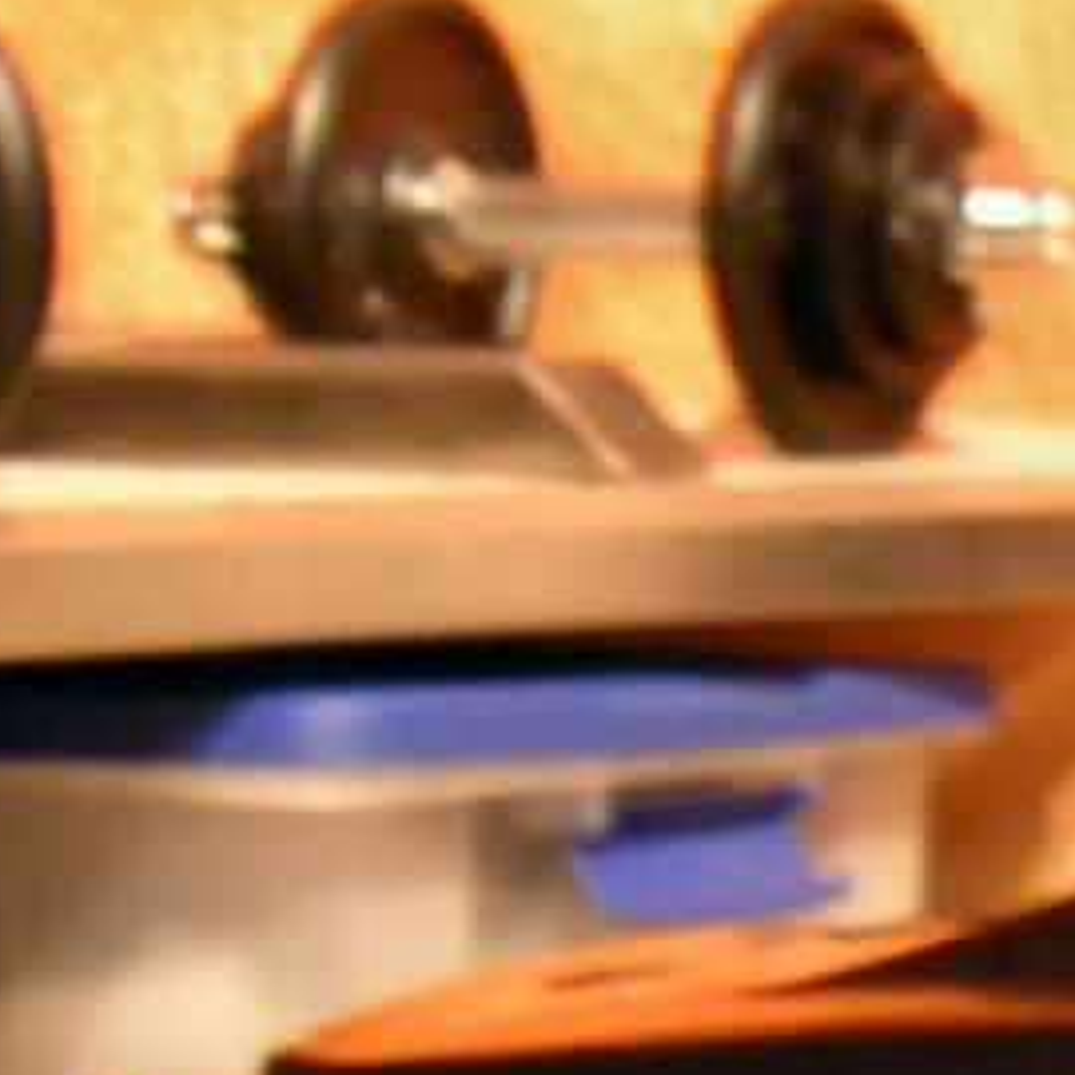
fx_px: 6992
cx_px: 2739
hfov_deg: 8.0
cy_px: 1226
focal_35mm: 199
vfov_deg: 8.7
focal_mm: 6
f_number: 2.8
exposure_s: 2
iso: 100
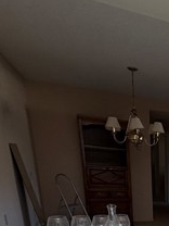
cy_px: 251
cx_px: 249
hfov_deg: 25.7
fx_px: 280
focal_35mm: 43
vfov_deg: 36.7
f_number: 2.2
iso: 125
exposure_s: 1/120
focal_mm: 2.22
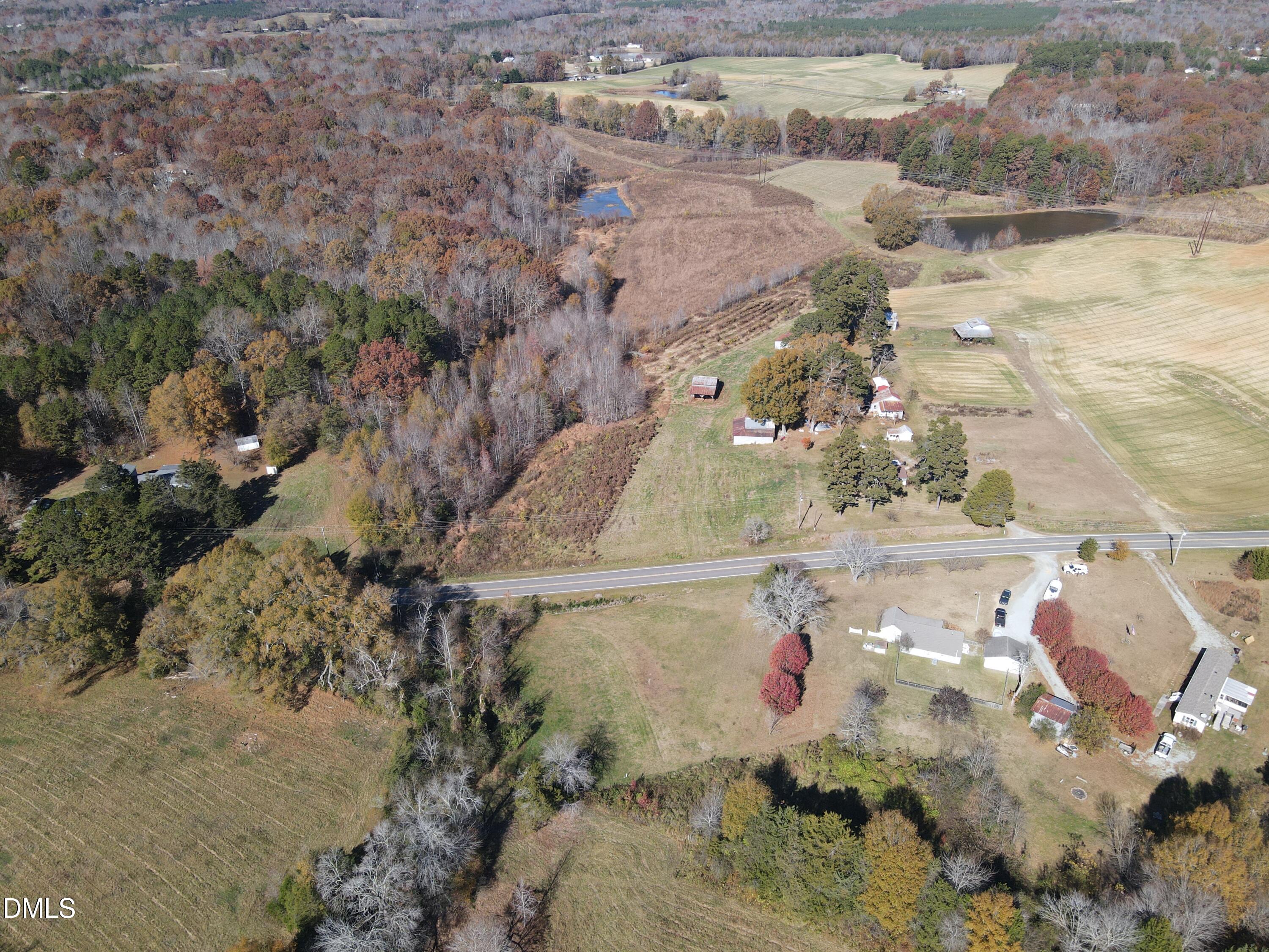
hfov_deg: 71.6
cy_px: 476
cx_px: 634
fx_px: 880
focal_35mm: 24
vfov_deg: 56.8
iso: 100
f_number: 2.8
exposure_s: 1/15
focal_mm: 4.5
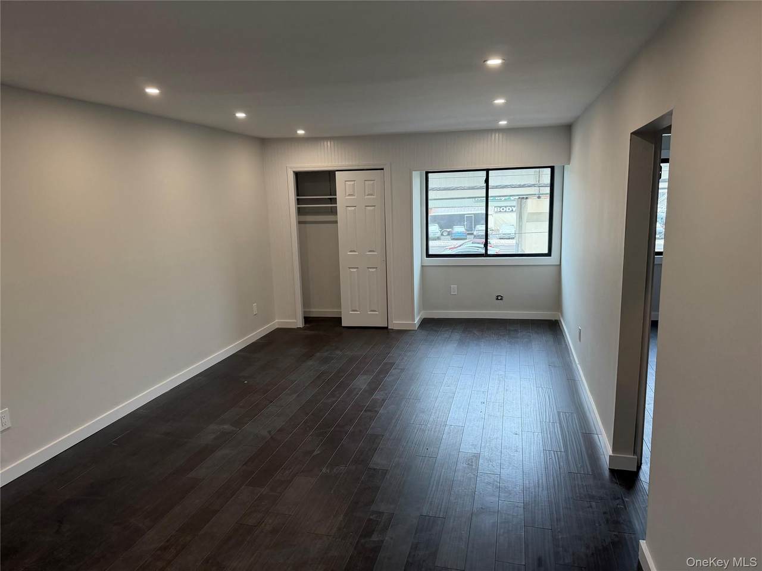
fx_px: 528
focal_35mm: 24
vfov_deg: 56.8
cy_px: 286
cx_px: 381
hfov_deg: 71.6
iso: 160
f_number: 1.78
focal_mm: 6.76
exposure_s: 1/167
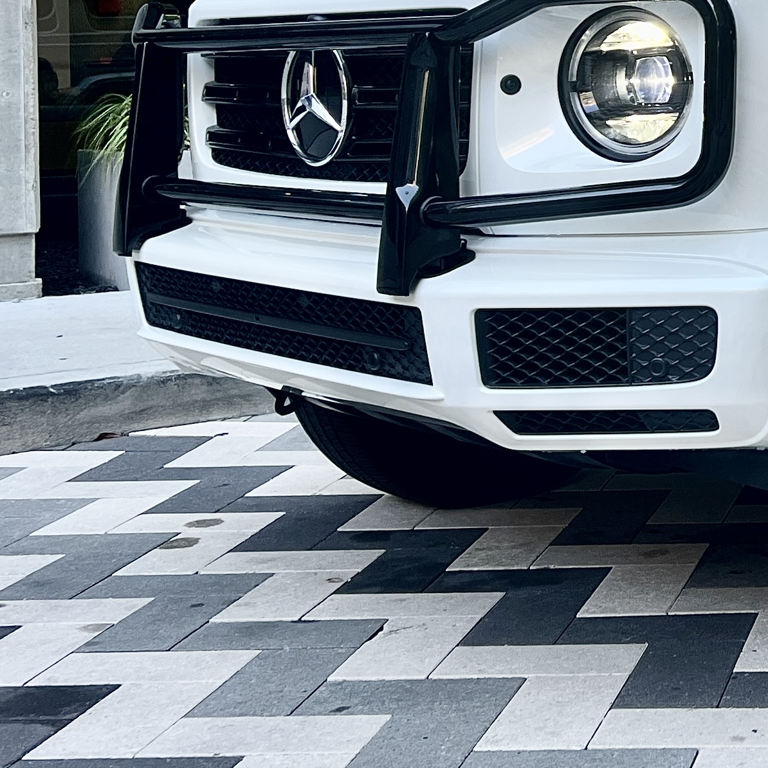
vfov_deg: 23.6
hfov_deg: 21.3
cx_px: 1075
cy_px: 67
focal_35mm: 71
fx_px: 1782
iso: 32
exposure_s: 1/132
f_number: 1.5
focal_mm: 5.7
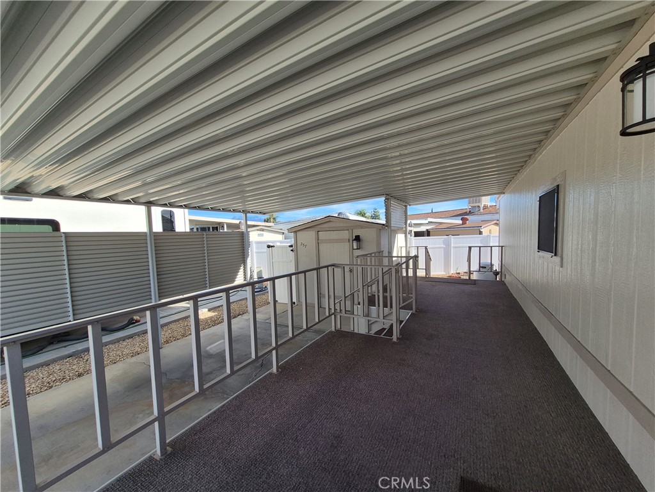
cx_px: 328
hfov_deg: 106.2
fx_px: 246
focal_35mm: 13
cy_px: 246
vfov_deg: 89.9
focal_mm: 1.74
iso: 50
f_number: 2.2
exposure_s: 1/972
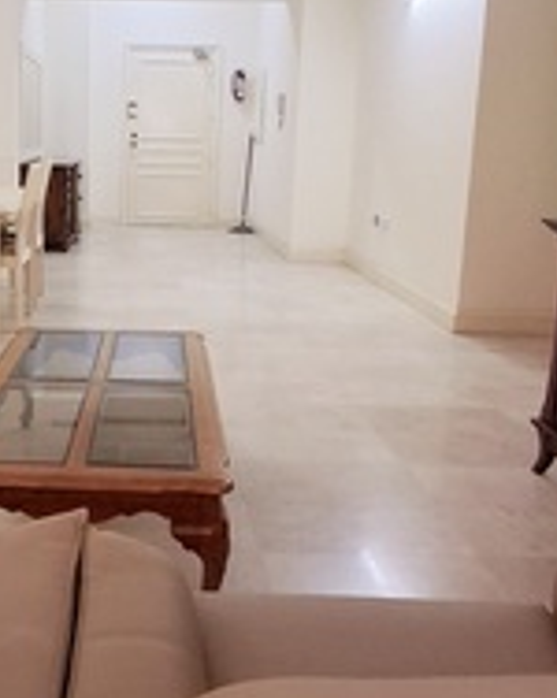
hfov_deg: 37.8
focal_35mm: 38
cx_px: 121
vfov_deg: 47.4
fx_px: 784
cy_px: 251
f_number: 2.2
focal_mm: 1.64
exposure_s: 1/50
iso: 160
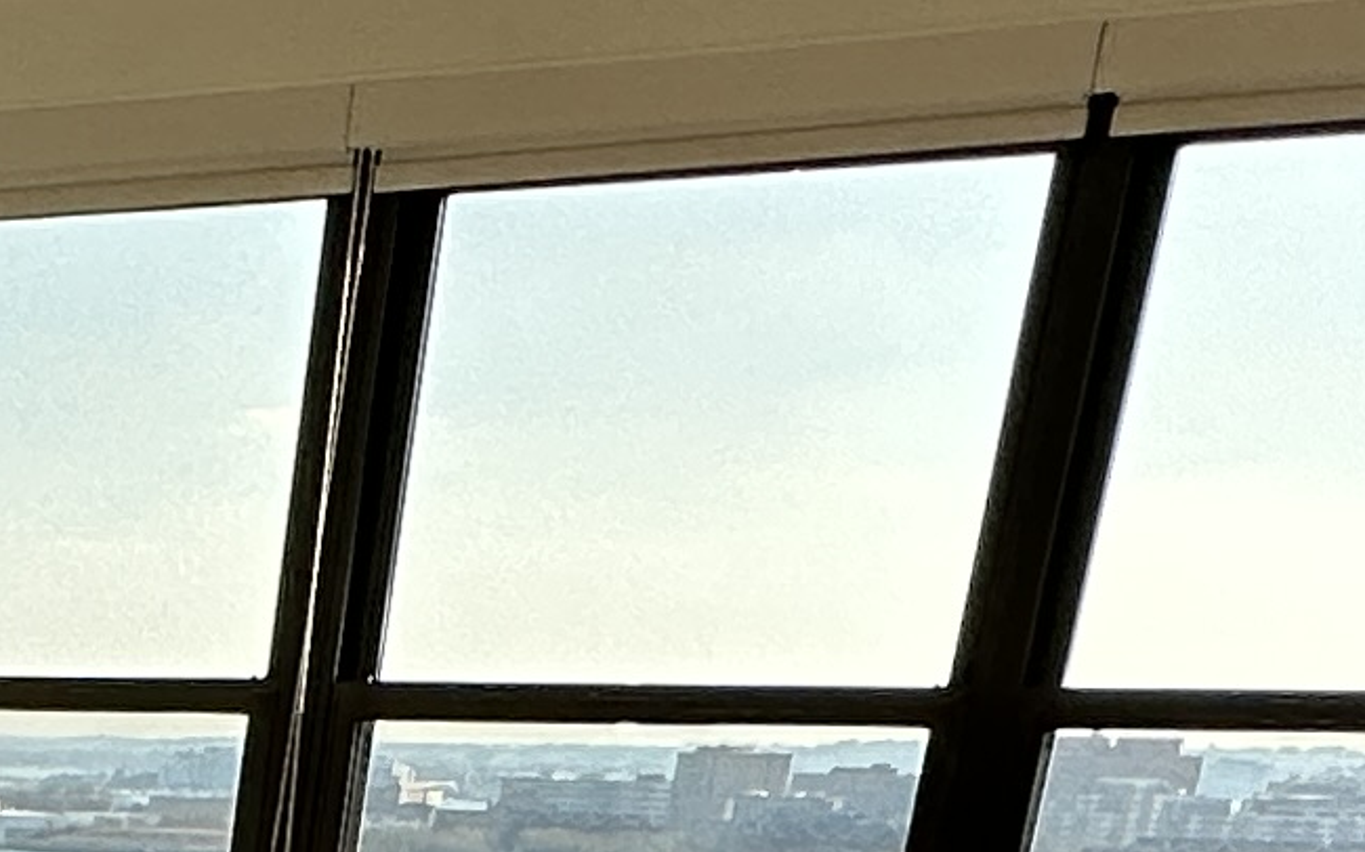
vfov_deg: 11.4
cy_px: 2145
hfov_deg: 19.2
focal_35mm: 92
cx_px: -796
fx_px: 3422
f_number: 2.2
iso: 40
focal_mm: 2.22
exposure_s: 1/643
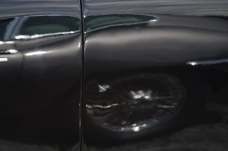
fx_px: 1895
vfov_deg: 4.6
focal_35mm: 300
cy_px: 76
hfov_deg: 6.9
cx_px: 114
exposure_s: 1/160
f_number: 4.5
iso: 100
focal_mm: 200
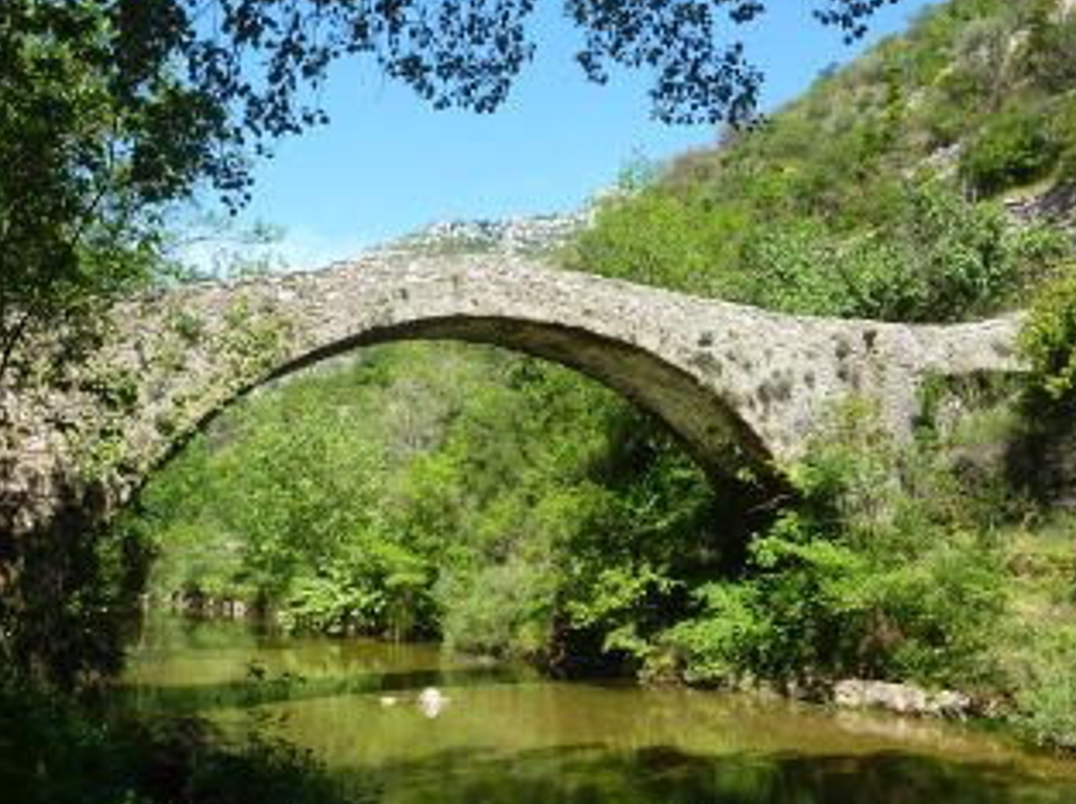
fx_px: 994
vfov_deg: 44.0
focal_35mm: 32
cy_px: 354
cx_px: 440
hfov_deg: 56.5
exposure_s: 1/250
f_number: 4
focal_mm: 4.1
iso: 80
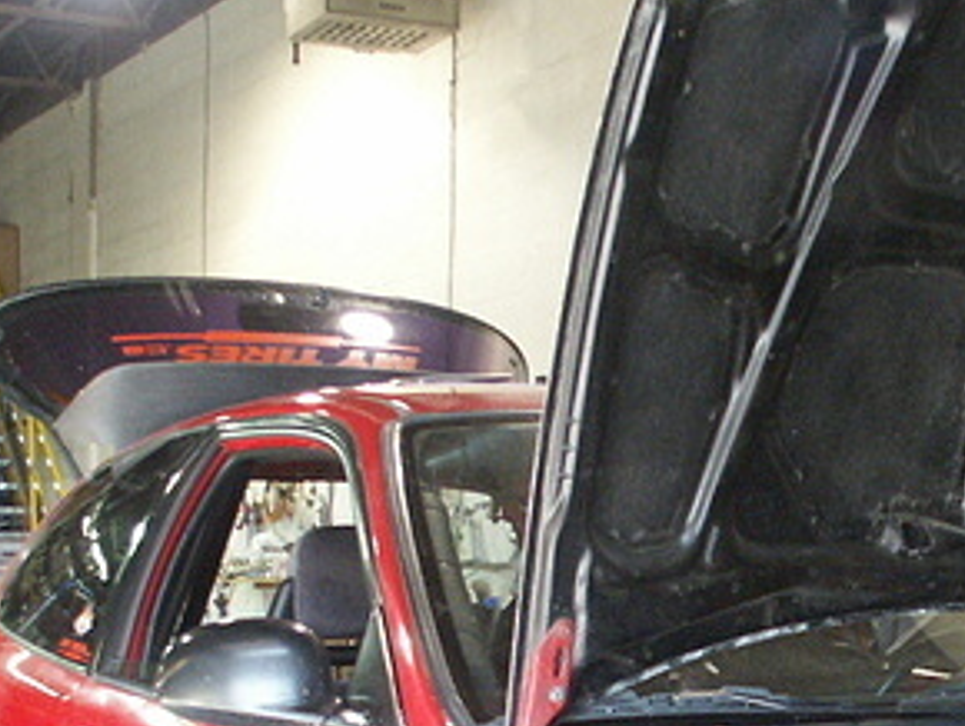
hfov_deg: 23.6
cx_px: 918
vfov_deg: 18.0
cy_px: 716
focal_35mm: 80
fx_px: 2232
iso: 200
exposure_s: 1/20
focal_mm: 7.65
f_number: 2.8
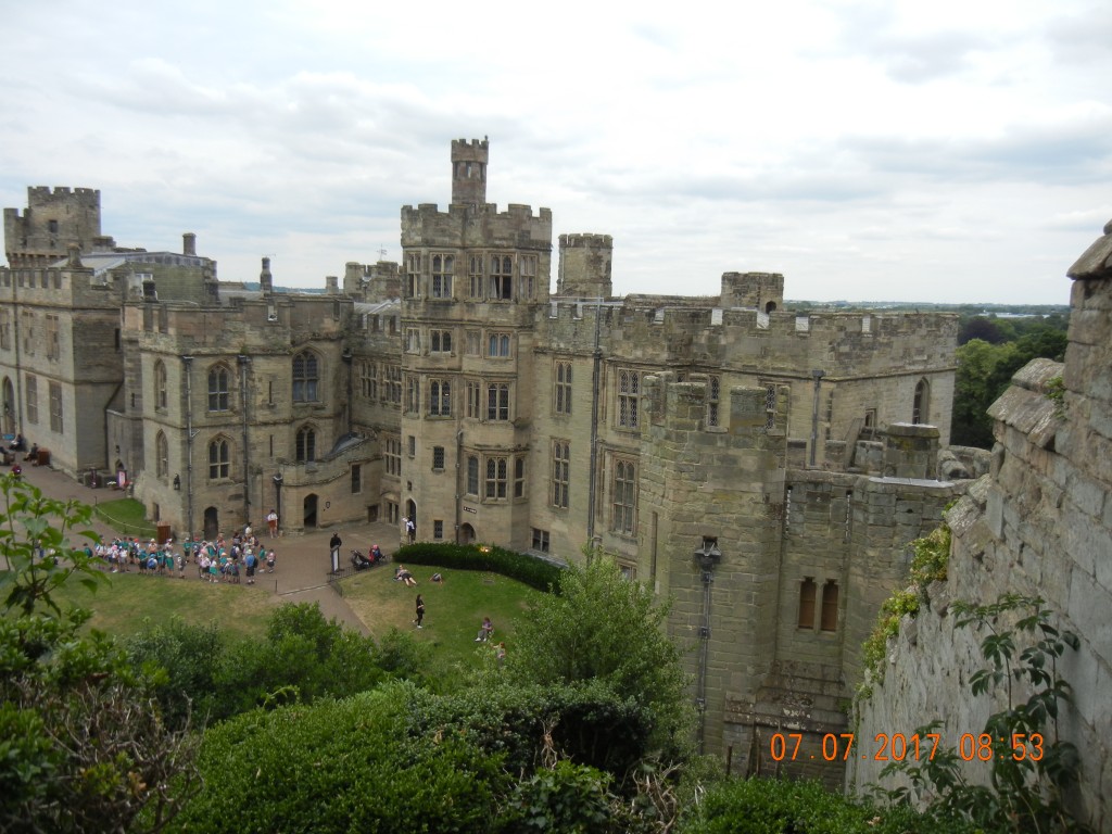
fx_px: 964
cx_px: 556
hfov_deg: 60.0
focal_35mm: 30
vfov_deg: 46.8
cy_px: 417
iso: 160
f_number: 3.5
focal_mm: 5.4
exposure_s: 1/781
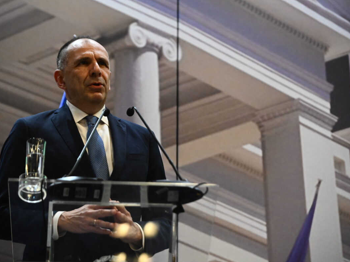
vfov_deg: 11.3
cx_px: 164
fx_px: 1325
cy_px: 131
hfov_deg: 15.1
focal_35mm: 131
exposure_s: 1/250
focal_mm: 120
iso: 6400
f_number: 3.2
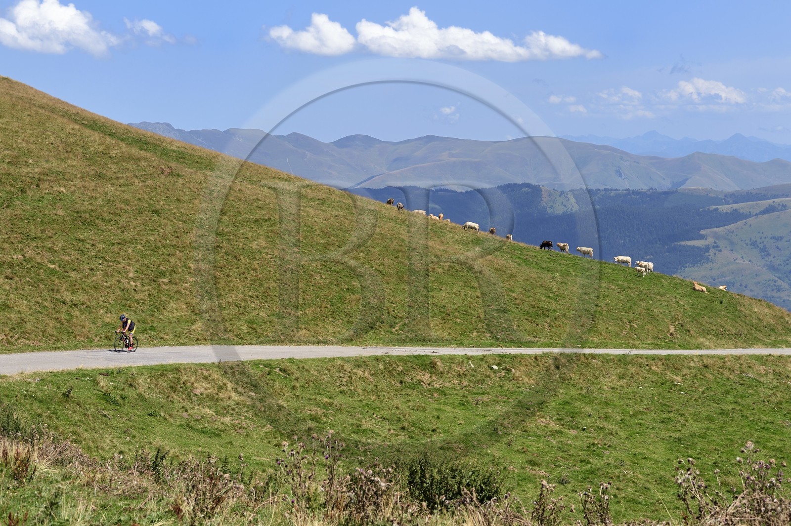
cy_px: 263
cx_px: 396
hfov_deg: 27.0
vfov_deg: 18.2
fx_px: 1647
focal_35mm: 75
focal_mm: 75
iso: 200
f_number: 7.1
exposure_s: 1/800
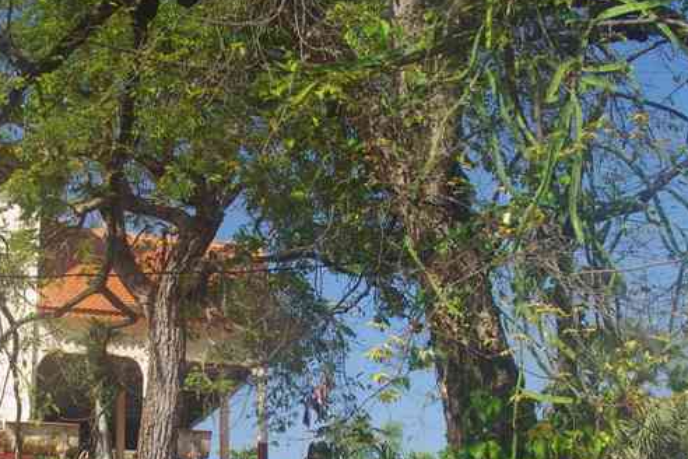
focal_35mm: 70
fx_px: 1338
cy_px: 403
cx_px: 251
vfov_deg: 19.1
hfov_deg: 28.7
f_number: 11
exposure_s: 1/60
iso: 200
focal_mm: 23
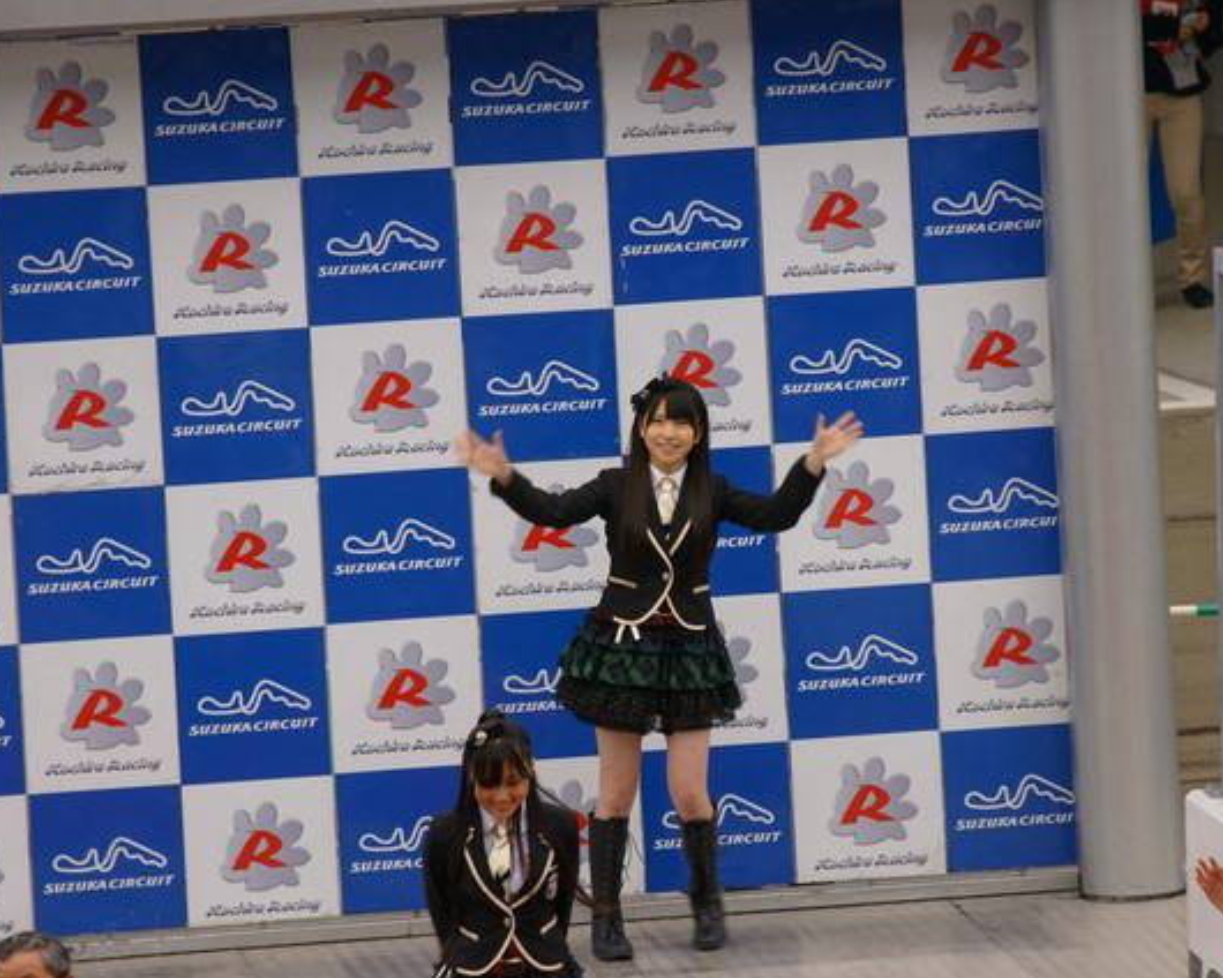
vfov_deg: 3.0
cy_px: 489
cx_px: 688
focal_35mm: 510
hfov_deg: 3.8
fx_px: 18460
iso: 200
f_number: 7.1
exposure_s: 1/100
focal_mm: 300
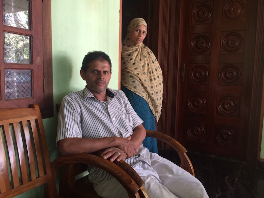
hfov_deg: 61.7
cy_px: 99
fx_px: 221
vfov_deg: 48.2
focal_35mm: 29
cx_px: 132
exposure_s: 1/33
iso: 125
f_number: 2.2
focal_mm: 4.15
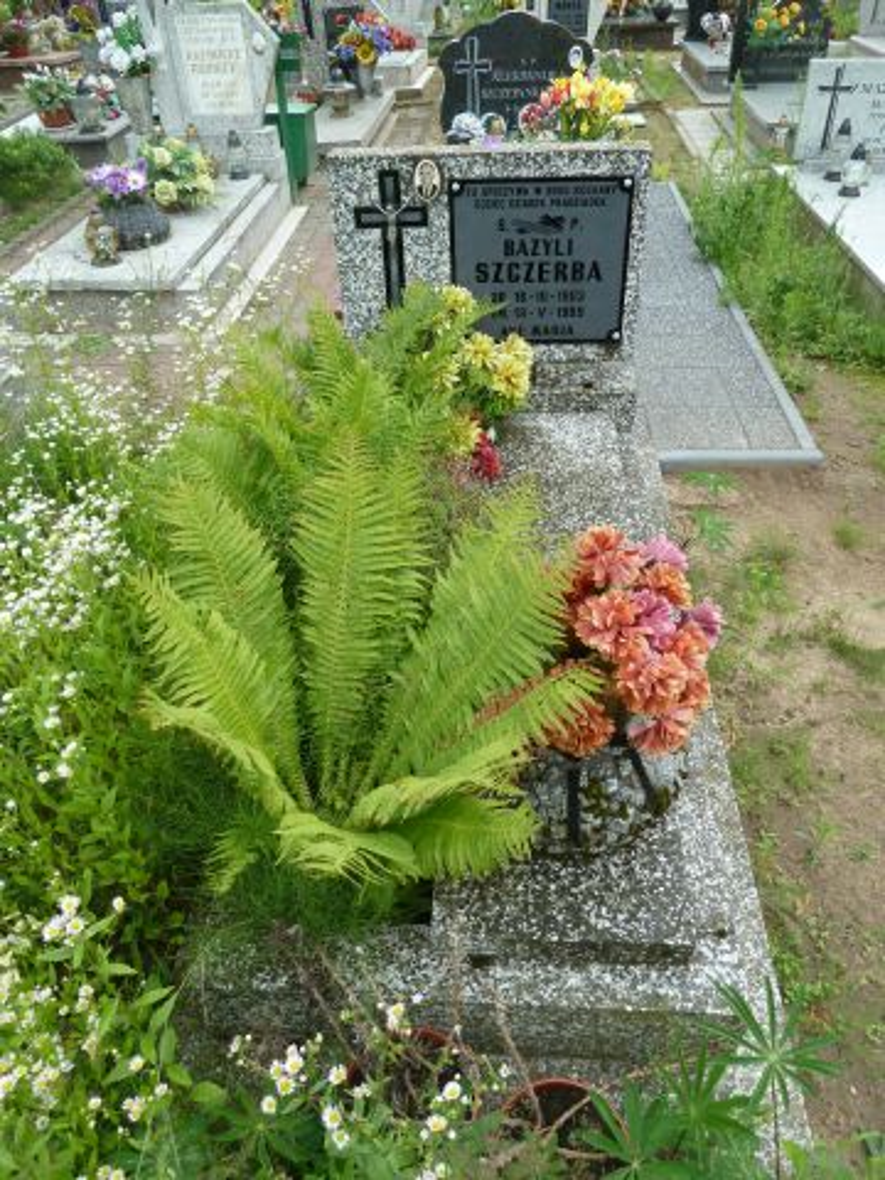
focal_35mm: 25
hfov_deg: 54.9
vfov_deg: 69.4
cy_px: 590
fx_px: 852
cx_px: 442
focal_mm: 4.1
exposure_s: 1/160
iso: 160
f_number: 3.3
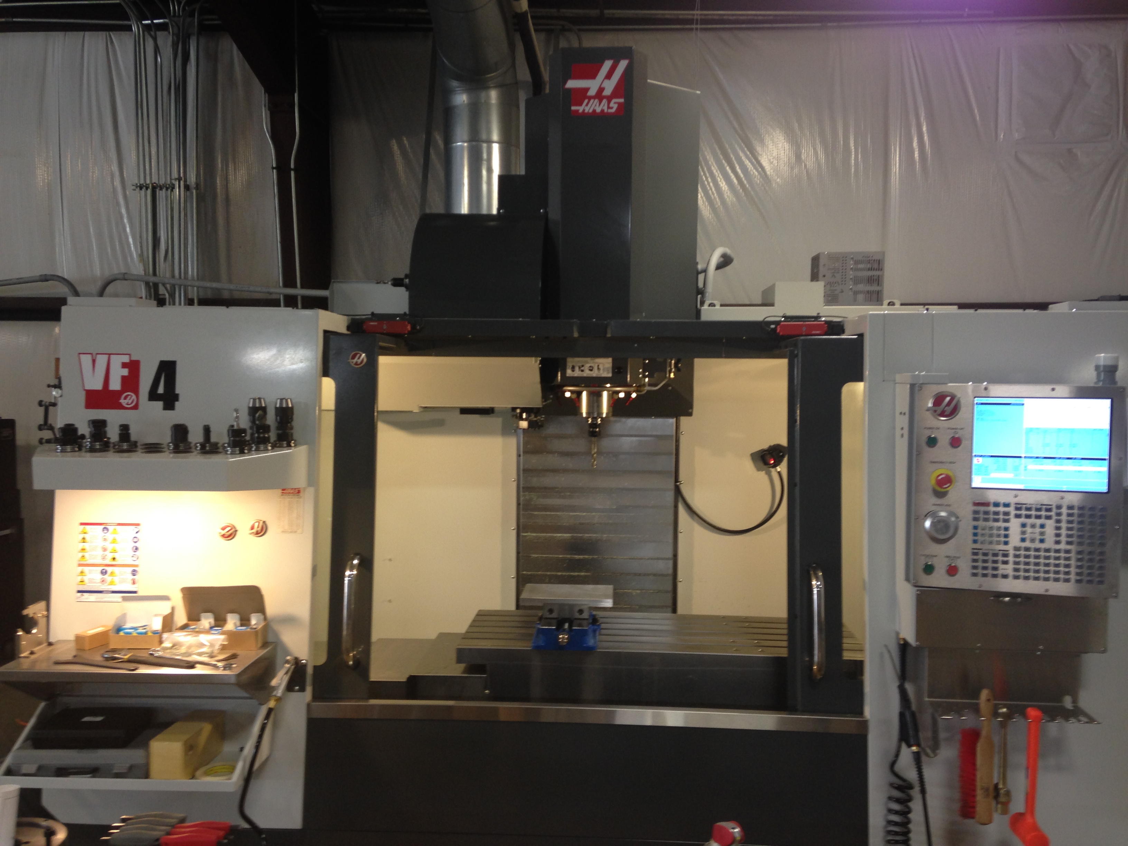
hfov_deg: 55.4
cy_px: 423
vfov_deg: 42.9
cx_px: 564
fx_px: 1075
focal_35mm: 33
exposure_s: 1/20
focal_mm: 4.12
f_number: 2.4
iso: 64
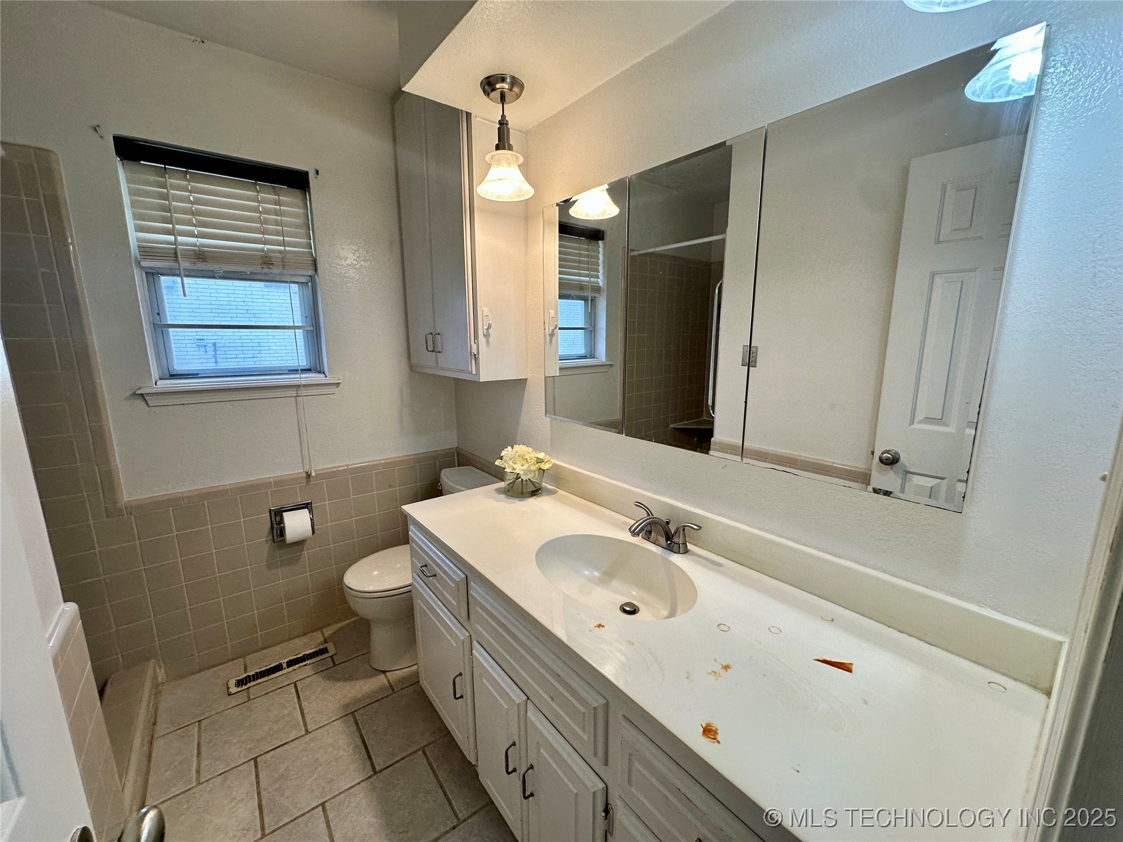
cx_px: 562
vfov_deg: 85.7
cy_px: 421
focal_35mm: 14
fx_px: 454
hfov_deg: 102.1
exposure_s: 1/120
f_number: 2.2
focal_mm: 2.22
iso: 125
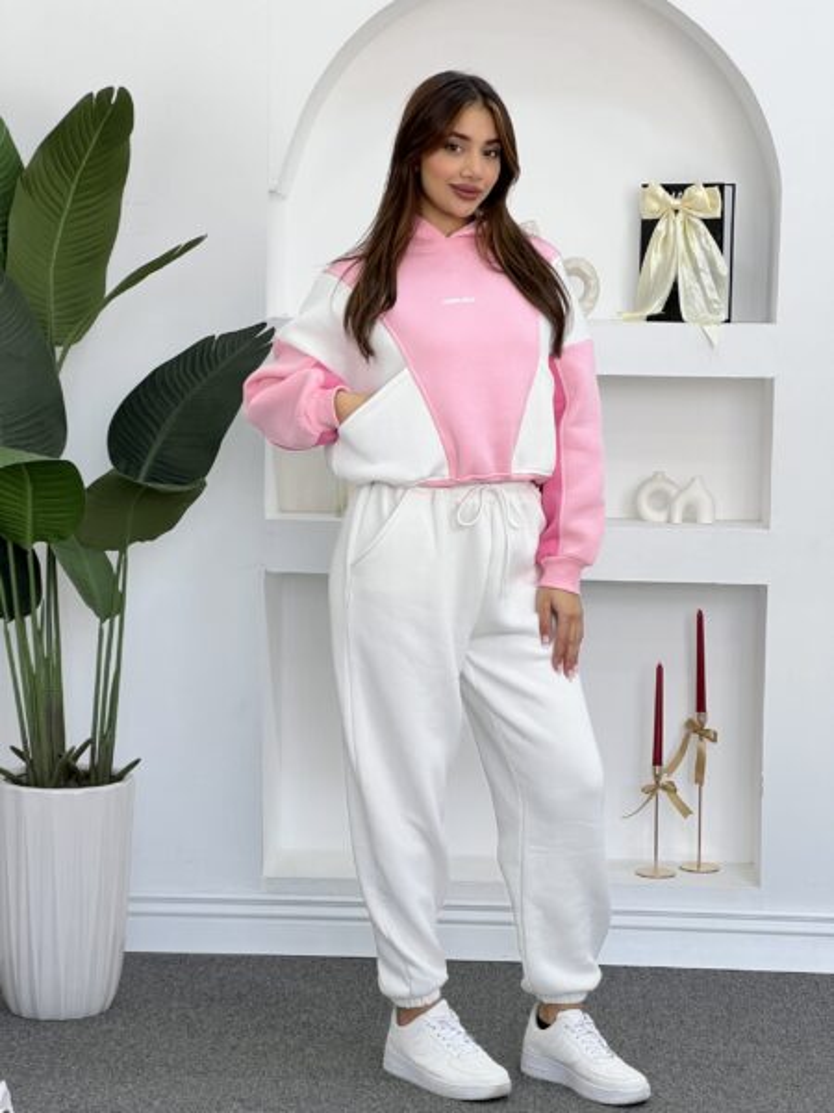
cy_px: 556
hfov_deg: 19.1
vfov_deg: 25.3
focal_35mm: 77
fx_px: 2474
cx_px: 417
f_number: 2.8
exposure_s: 1/99
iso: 50
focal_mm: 9
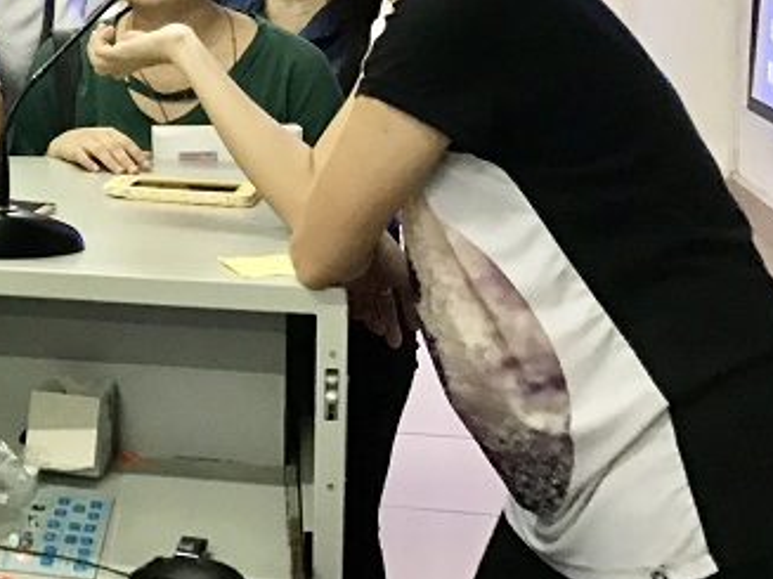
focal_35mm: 77
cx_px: -213
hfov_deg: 22.8
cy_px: 39
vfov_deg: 18.7
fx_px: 1719
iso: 100
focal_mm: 3.99
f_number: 1.8
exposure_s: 1/17
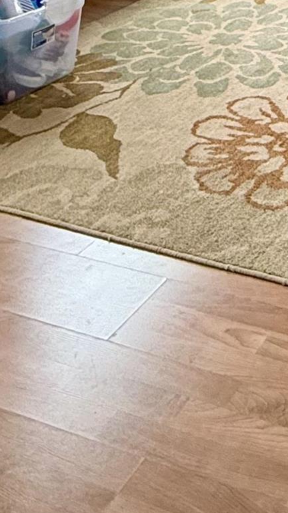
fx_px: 828
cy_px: -247
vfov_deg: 25.9
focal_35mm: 61
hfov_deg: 17.9
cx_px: 415
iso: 320
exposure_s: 1/60
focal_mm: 2.22
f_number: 2.2
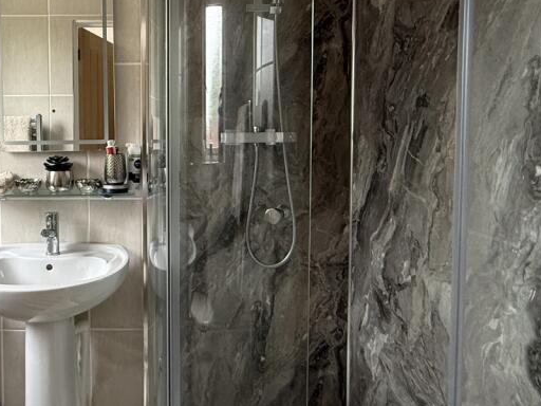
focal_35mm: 28
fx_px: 438
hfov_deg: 60.3
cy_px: 156
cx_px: 141
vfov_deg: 49.3
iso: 250
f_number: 2.2
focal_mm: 2.22
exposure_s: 1/99
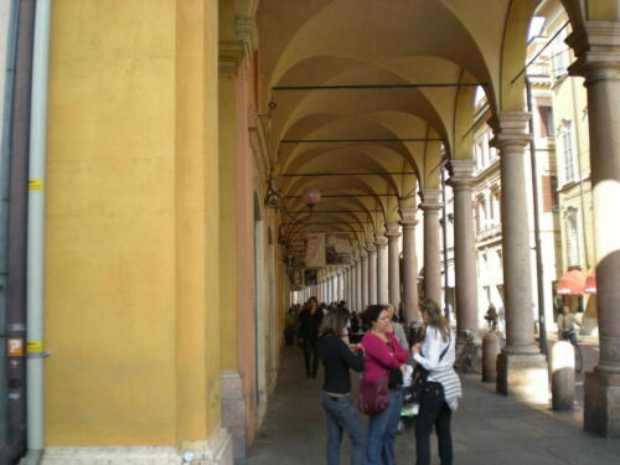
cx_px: 310
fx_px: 681
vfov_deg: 37.7
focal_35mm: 38
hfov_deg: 49.0
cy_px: 232
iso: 50
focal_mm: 6.3
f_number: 3.1
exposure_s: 1/120
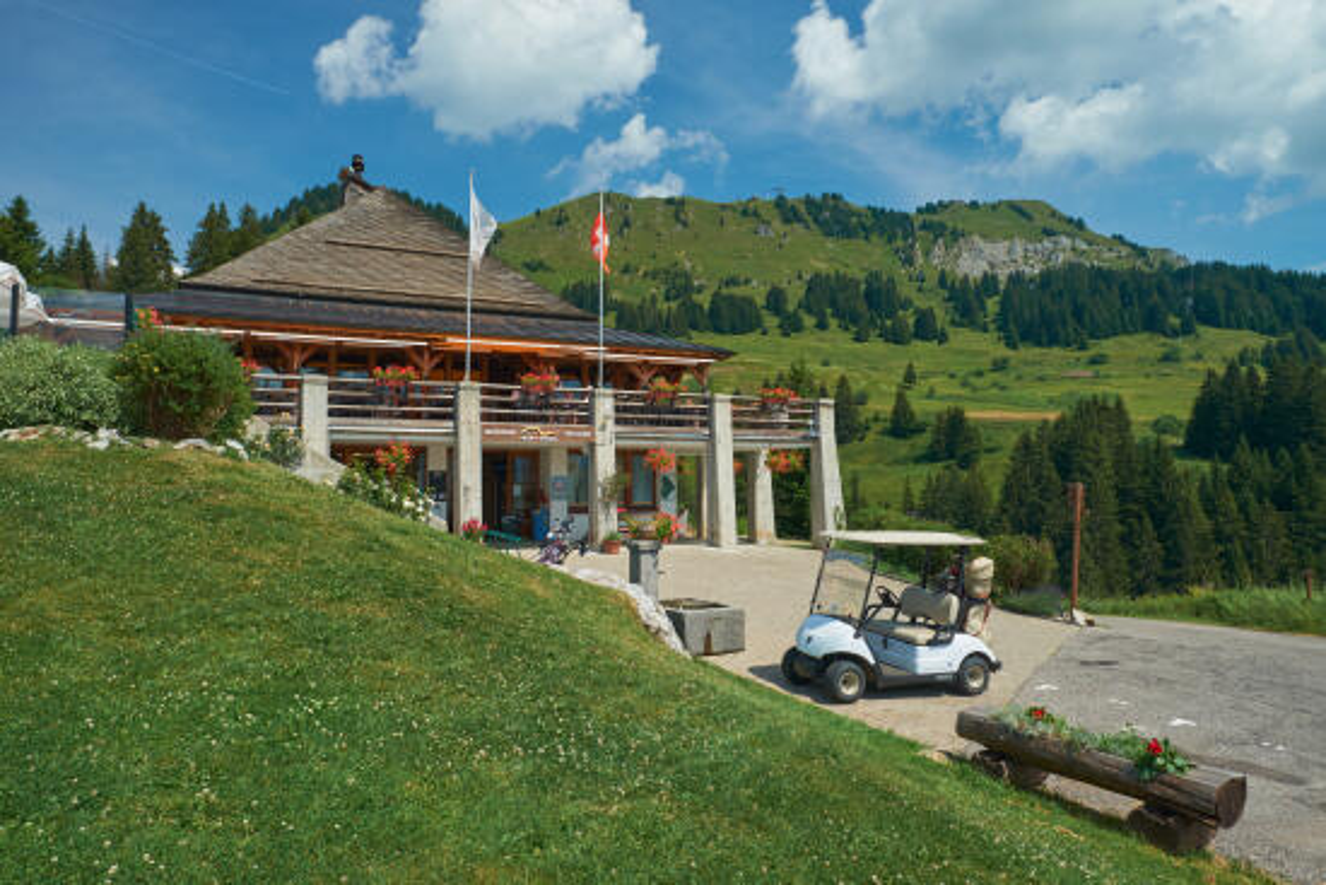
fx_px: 884
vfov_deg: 53.2
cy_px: 442
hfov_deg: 73.7
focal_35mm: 24
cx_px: 663
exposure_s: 1/150
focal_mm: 16
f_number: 8
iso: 200
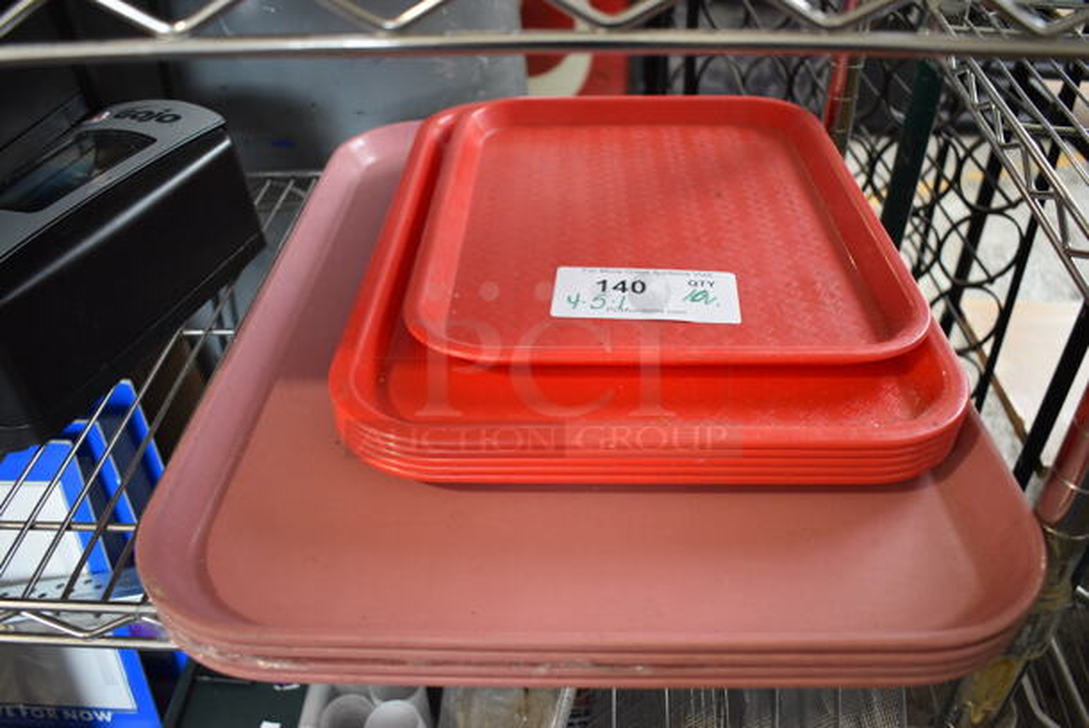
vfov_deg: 43.7
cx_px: 544
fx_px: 908
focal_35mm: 30
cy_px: 364
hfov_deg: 61.9
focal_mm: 20
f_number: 3.5
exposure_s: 1/125
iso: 1250
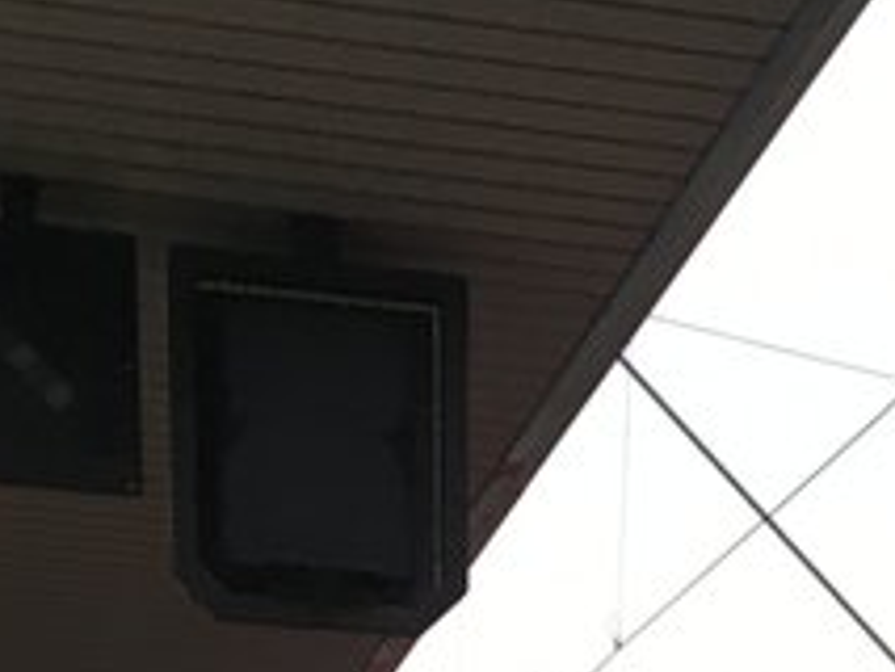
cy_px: 1856
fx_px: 4217
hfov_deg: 11.4
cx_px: 1525
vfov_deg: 8.1
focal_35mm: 163
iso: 25
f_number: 2.2
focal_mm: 4.15
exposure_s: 1/33
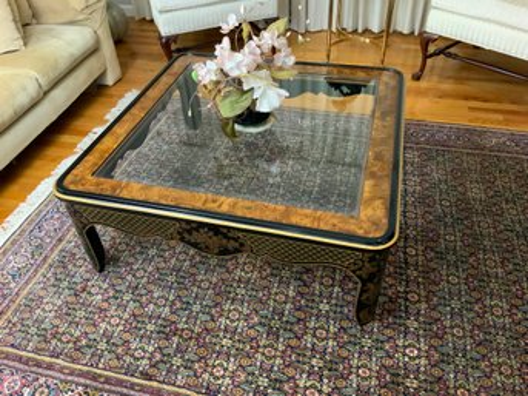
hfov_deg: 61.7
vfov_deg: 48.2
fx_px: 442
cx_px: 264
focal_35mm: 29
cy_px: 198
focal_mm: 3
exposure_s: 1/30
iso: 320
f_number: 1.8
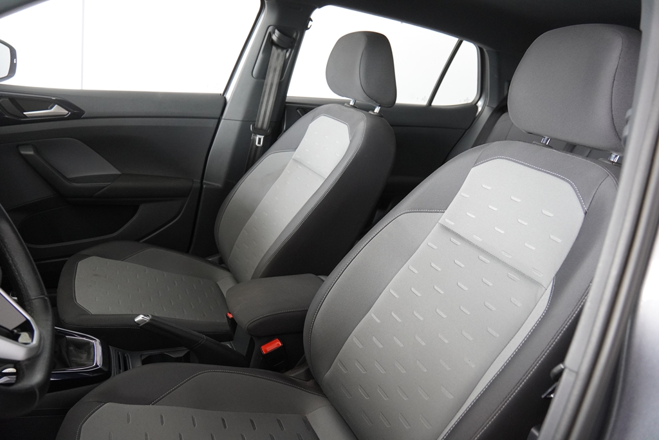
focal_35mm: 26
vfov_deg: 50.4
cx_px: 330
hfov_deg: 70.4
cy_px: 220
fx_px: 467
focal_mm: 17
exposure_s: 1/160
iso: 1600
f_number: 3.5
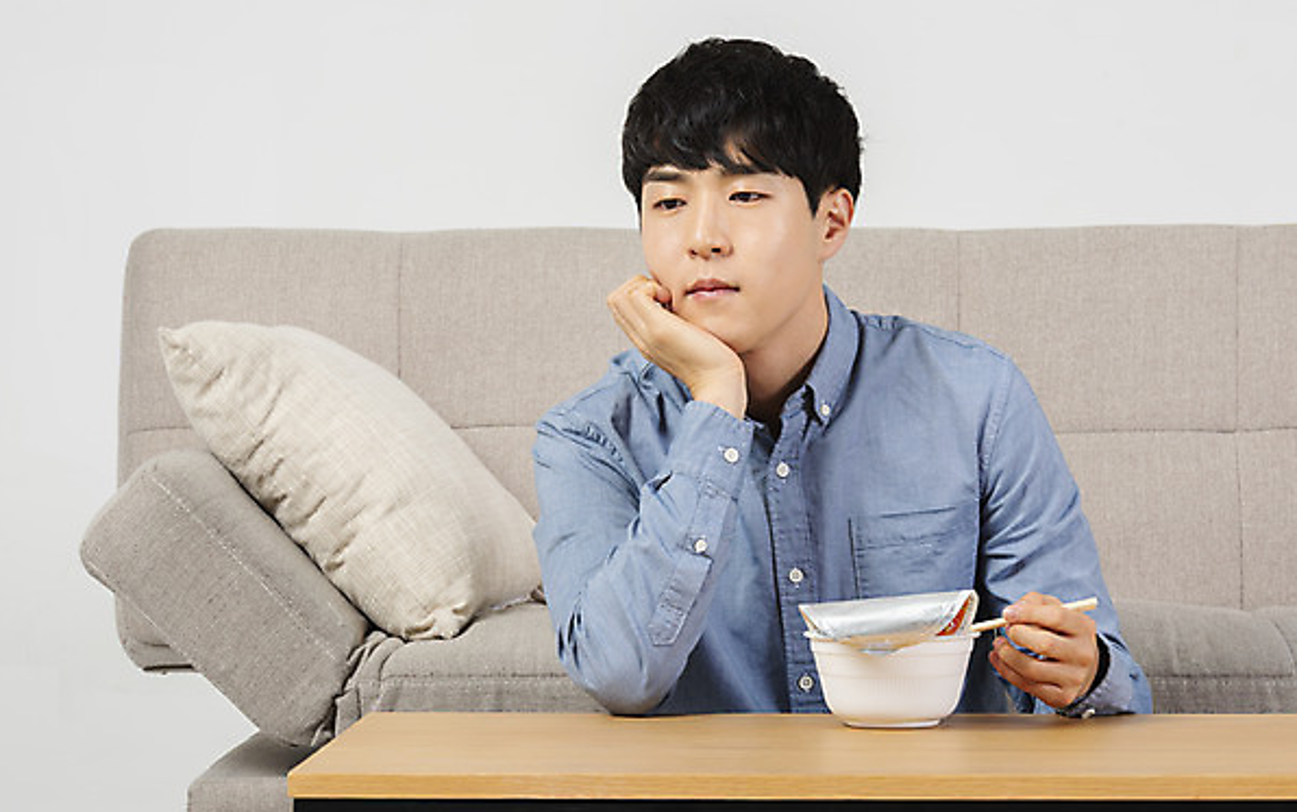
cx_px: 650
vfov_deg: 10.2
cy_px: 383
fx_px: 4526
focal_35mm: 128
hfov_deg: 16.3
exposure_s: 1/125
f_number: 13
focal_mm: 125
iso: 100
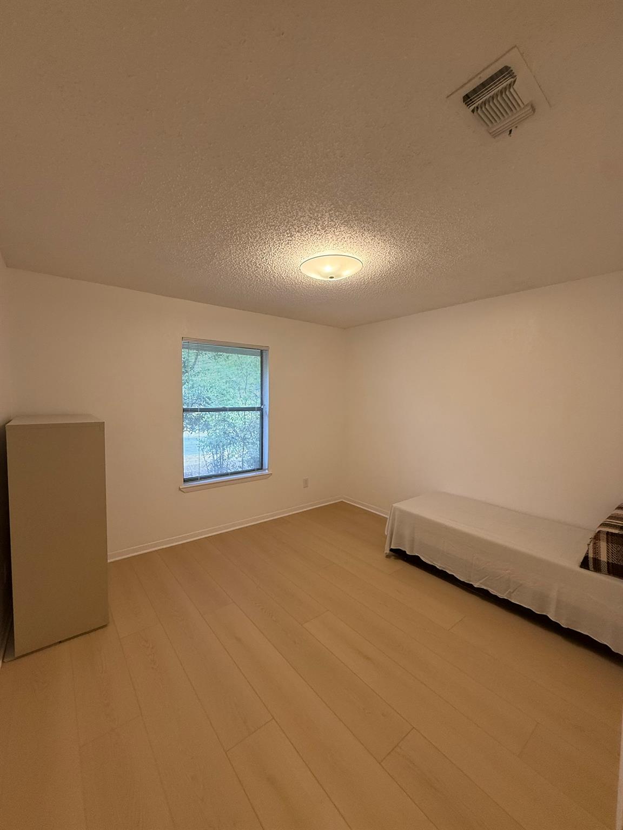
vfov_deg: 102.1
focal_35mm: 14
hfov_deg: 85.7
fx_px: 336
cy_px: 415
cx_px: 312
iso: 250
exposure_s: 1/120
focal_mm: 2.22
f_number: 2.2
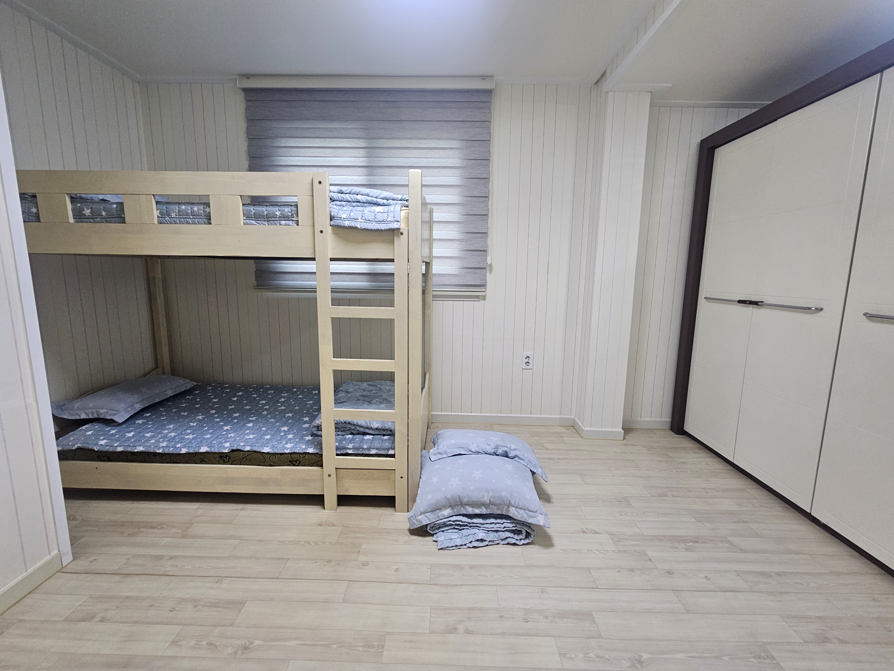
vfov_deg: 89.9
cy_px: 336
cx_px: 447
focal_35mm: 13
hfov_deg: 106.2
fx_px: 336
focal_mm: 2.2
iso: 200
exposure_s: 1/60
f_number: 2.2
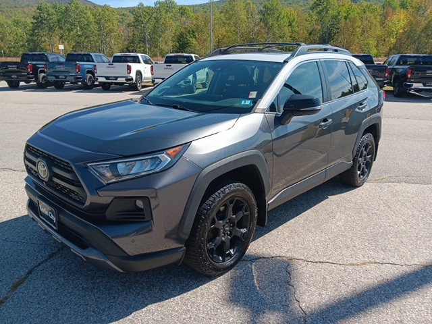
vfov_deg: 53.1
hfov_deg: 67.3
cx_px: 216
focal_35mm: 26
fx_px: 324
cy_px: 162
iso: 100
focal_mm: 3.98
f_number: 1.8
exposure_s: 1/429
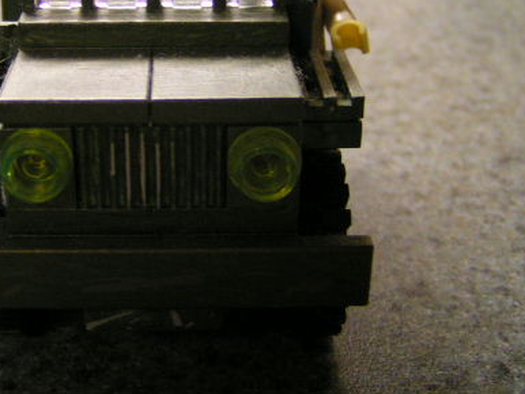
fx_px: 956
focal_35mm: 63
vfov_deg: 23.1
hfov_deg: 30.4
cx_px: 154
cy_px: 94
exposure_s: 1/15
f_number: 2.8
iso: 200
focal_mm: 5.8
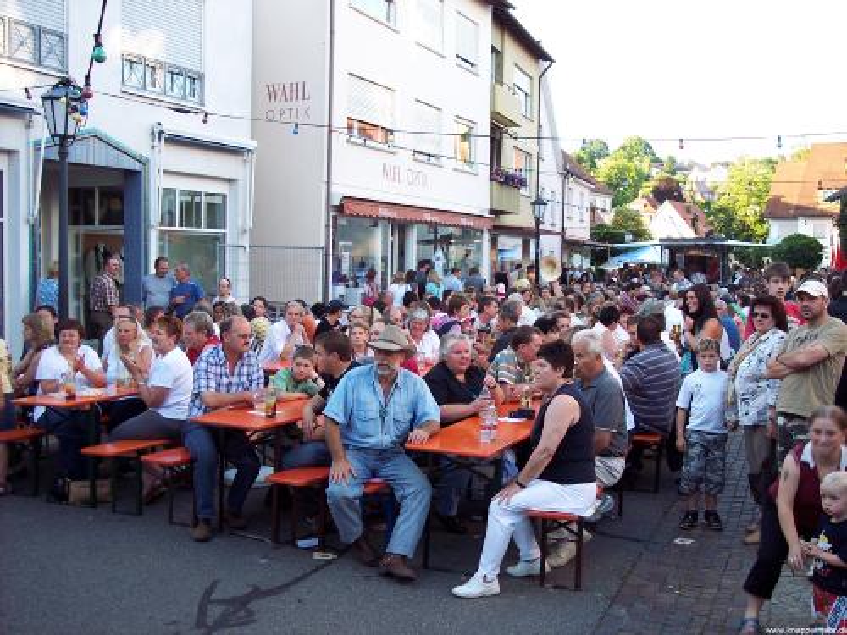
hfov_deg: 47.9
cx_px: 424
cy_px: 318
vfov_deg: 36.8
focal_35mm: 39
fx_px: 954
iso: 100
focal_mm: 8
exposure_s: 1/60
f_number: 3.4
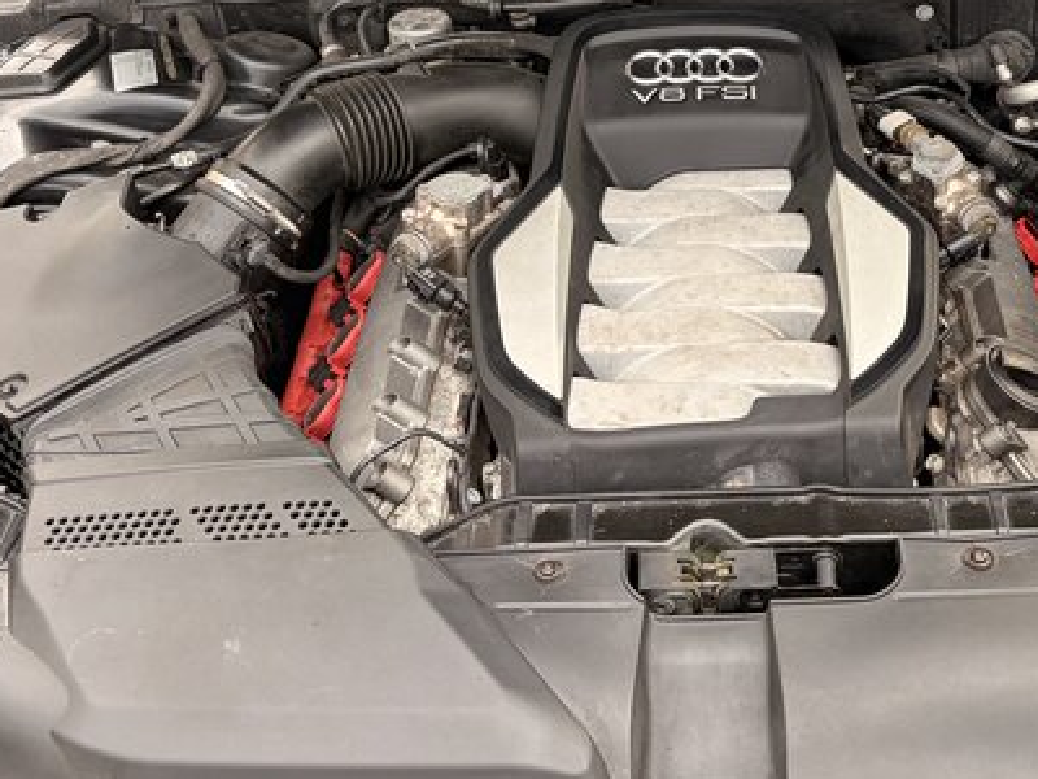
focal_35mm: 52
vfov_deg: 27.4
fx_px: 1559
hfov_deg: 36.3
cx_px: 719
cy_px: 135
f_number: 1.6
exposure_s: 1/121
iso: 64
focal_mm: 5.96
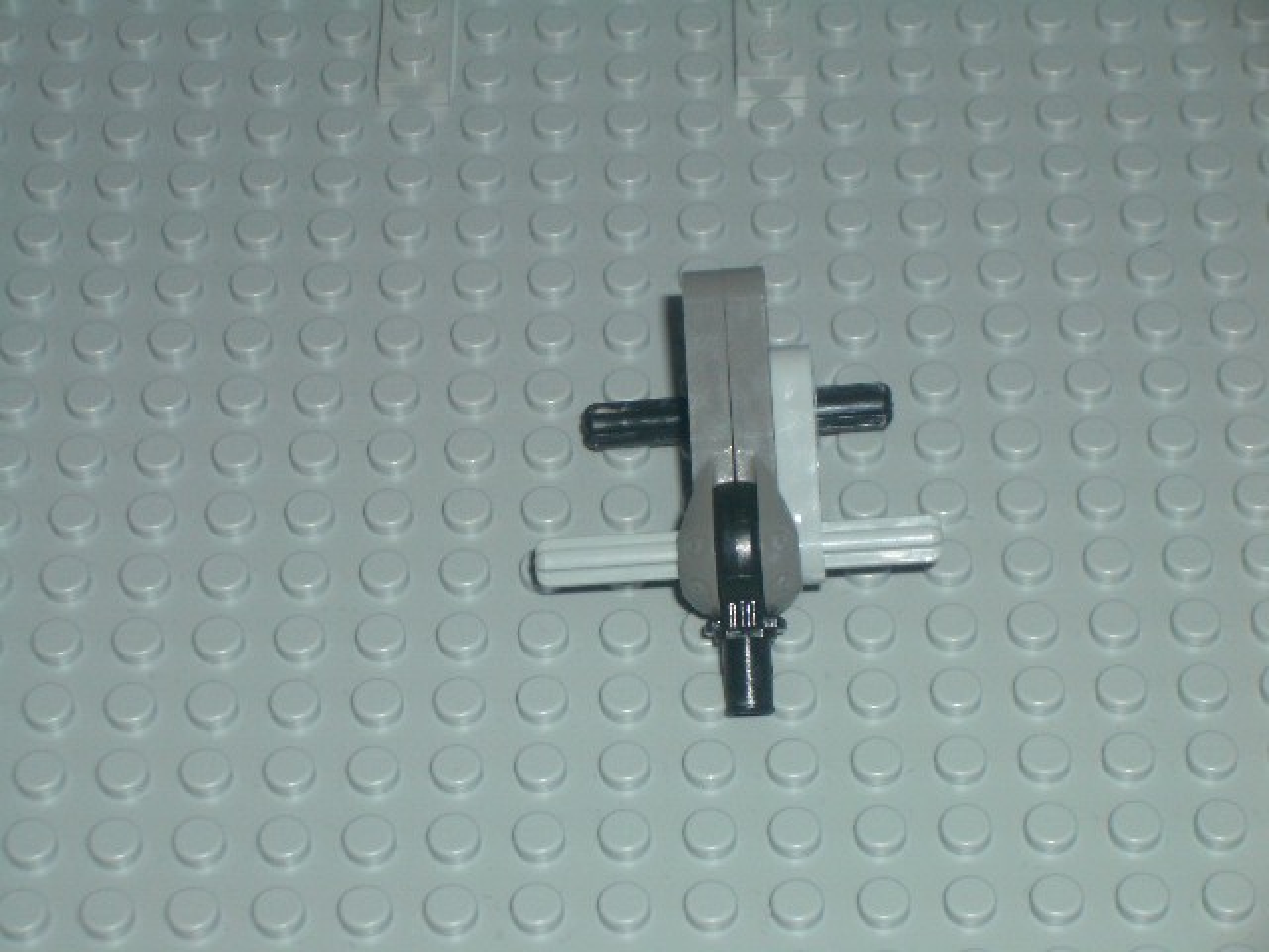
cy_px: 476
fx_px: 3849
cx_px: 634
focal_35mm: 105
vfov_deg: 14.1
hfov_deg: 18.7
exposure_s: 1/60
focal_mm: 17.4
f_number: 4.8
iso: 100
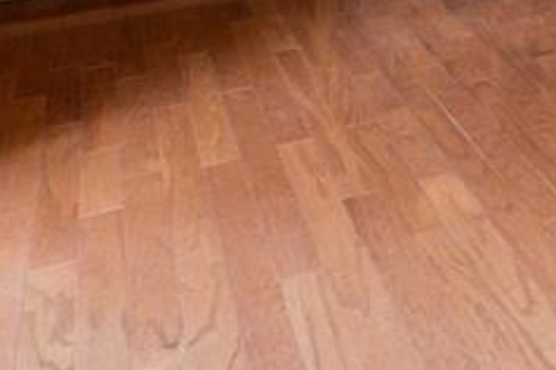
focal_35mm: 65
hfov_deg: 23.4
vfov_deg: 16.6
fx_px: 1003
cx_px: 878
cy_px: -335
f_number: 8
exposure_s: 1/10
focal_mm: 10
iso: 100
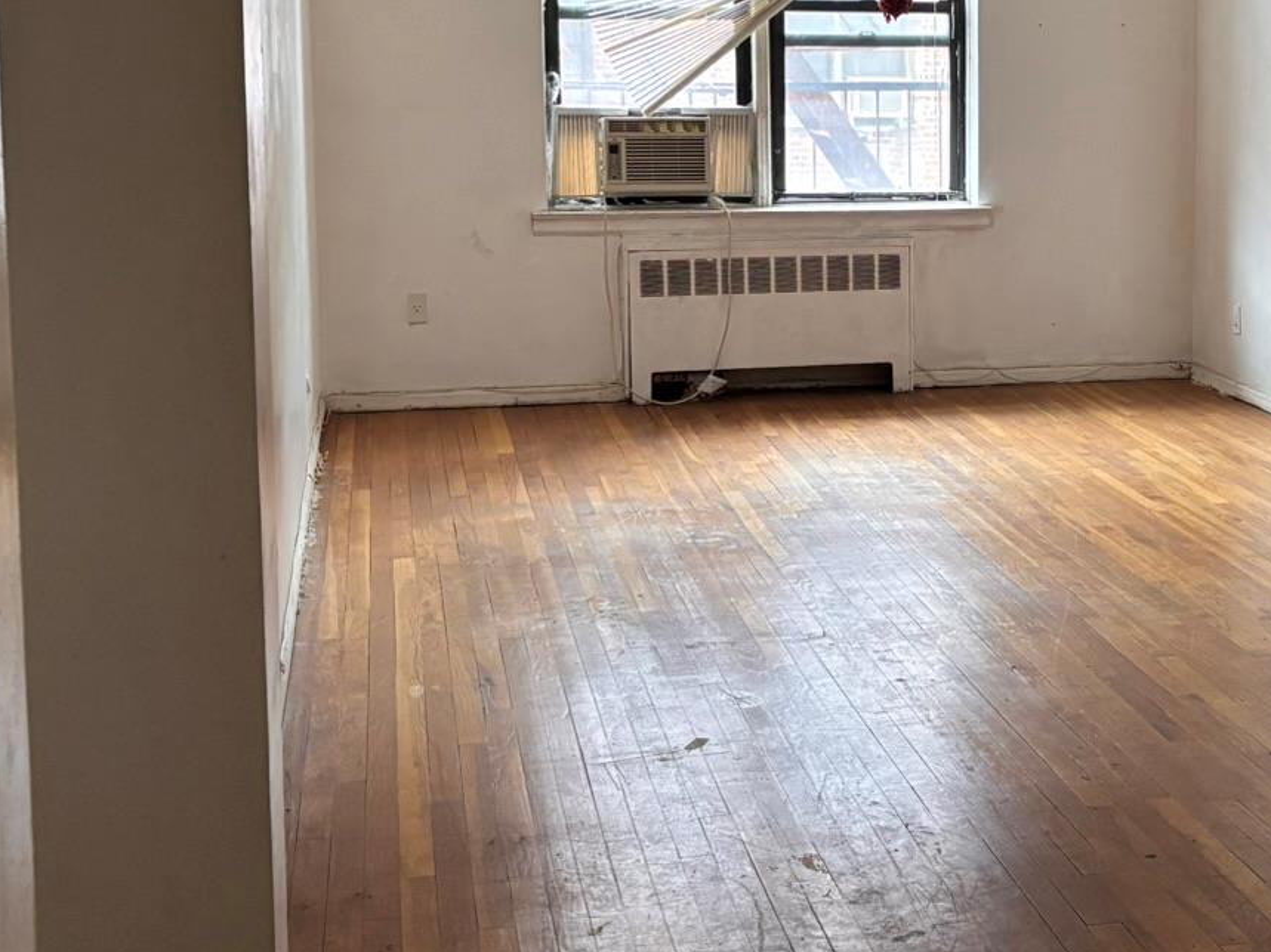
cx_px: 1027
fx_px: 2276
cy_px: 272
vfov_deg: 23.5
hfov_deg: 30.4
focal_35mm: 62
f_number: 1.6
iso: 400
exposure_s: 1/60
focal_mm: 5.96
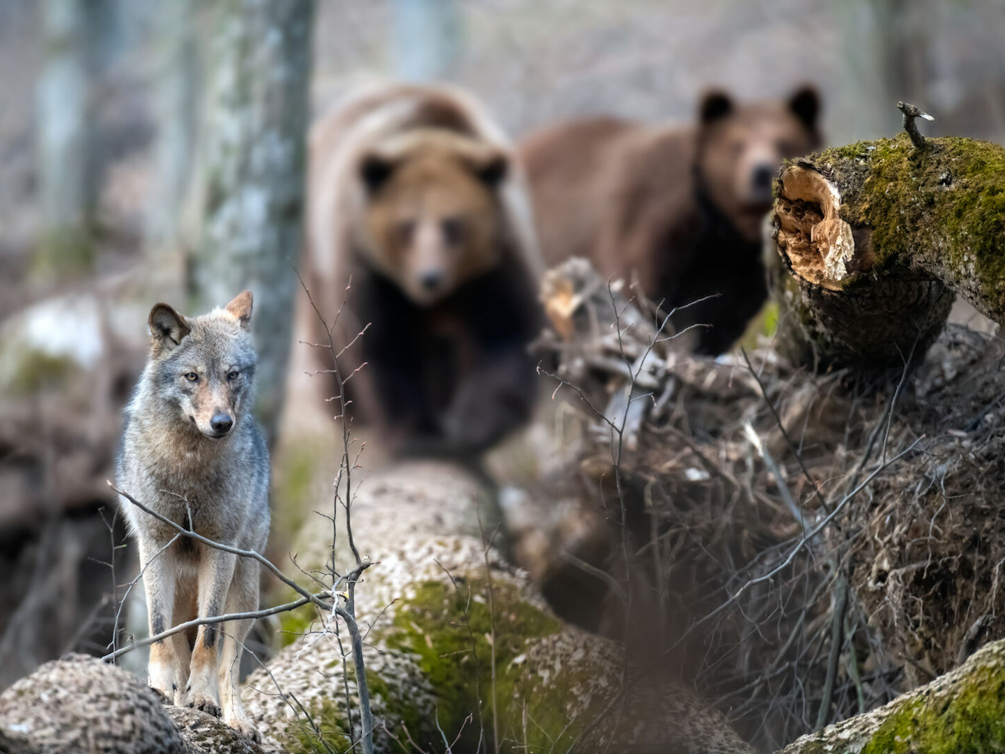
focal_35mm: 542
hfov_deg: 3.7
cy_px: 377
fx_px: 15736
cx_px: 447
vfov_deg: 2.7
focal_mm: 500
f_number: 4
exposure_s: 1/800
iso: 3200
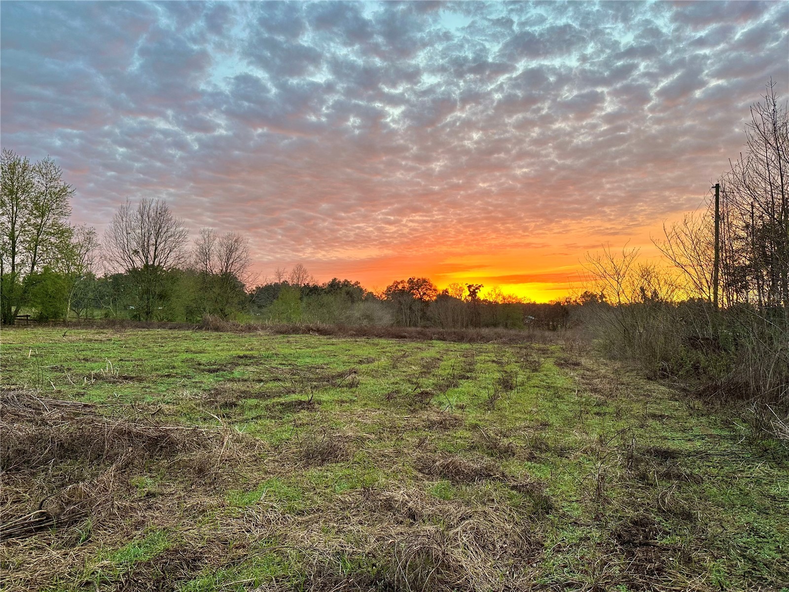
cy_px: 296
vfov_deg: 56.8
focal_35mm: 24
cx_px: 394
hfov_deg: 71.6
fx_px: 547
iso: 80
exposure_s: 1/121
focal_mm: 6.86
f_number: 1.78
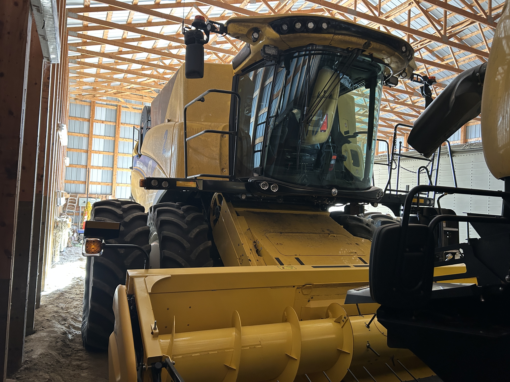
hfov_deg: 67.3
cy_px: 191
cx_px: 255
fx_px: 383
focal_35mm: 26
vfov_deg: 53.1
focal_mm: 5.7
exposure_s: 1/60
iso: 200
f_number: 1.5
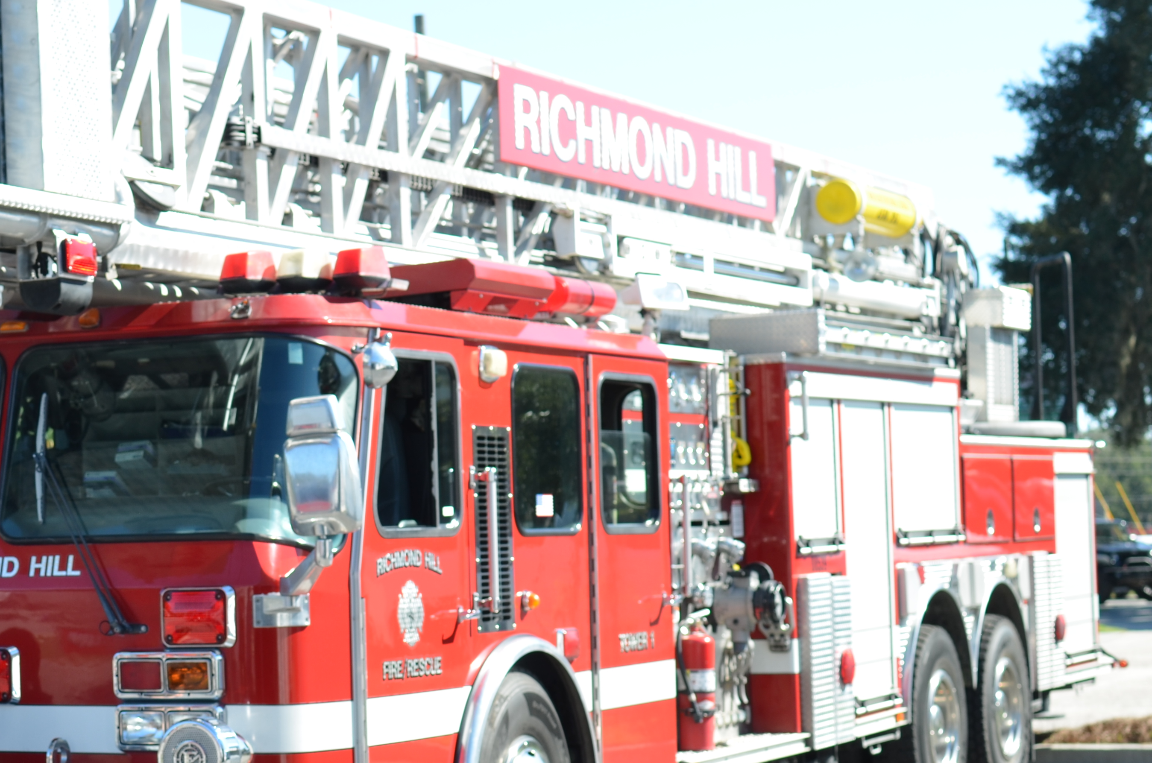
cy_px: 504
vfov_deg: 14.2
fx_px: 3063
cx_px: 237
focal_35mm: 96
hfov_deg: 21.1
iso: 100
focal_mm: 35
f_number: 4.5
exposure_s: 1/320
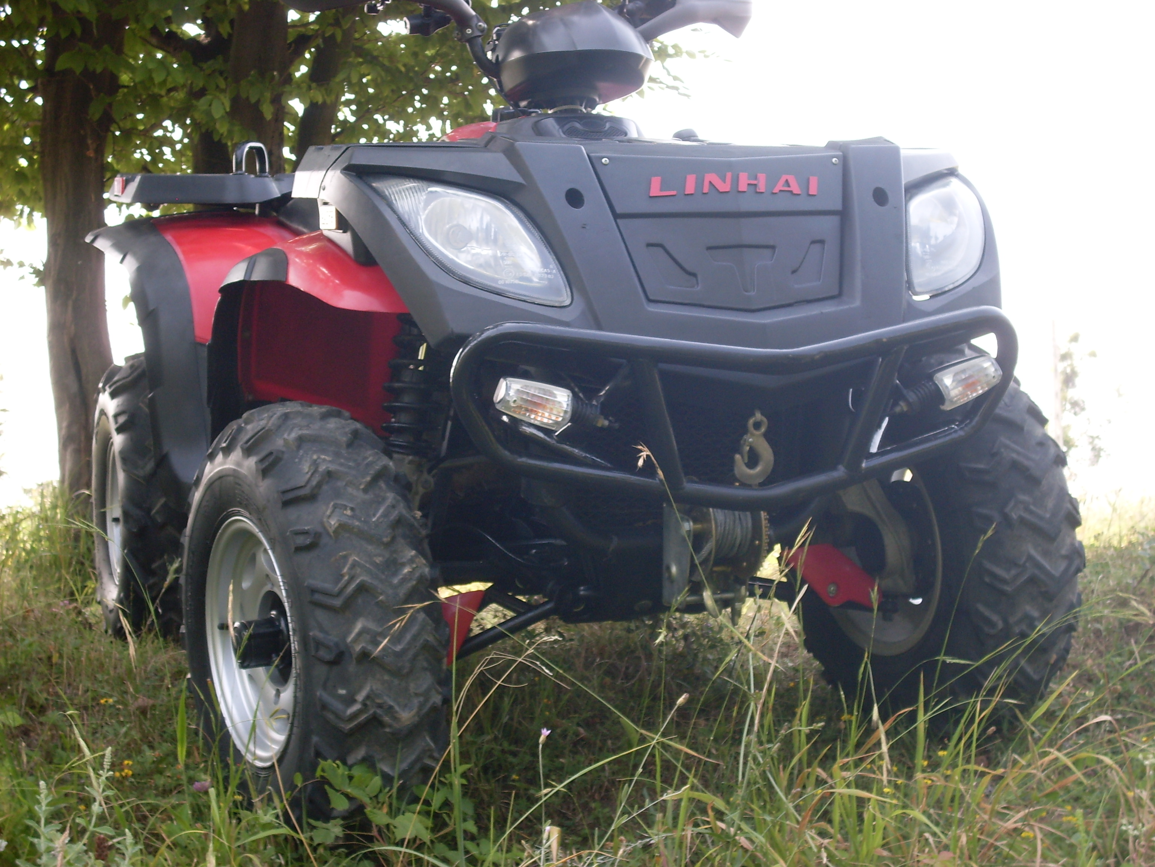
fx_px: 2369
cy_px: 434
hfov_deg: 27.4
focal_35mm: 71
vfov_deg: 20.7
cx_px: 578
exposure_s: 1/90
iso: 80
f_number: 3.7
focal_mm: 11.7
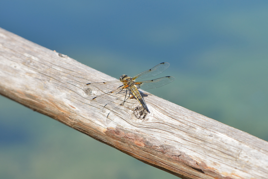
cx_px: 134
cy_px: 90
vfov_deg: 10.8
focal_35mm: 128
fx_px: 949
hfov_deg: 16.1
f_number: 5.6
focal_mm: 85
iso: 200
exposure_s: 1/640
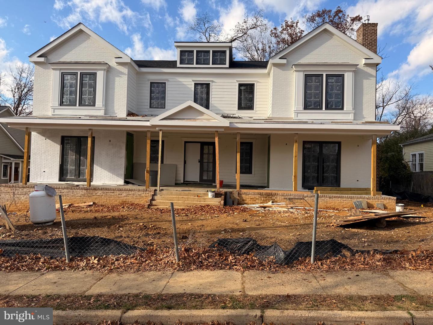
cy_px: 162
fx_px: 300
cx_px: 216
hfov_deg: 71.6
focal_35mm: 24
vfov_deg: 56.8
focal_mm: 6.76
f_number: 1.78
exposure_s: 1/2907
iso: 80
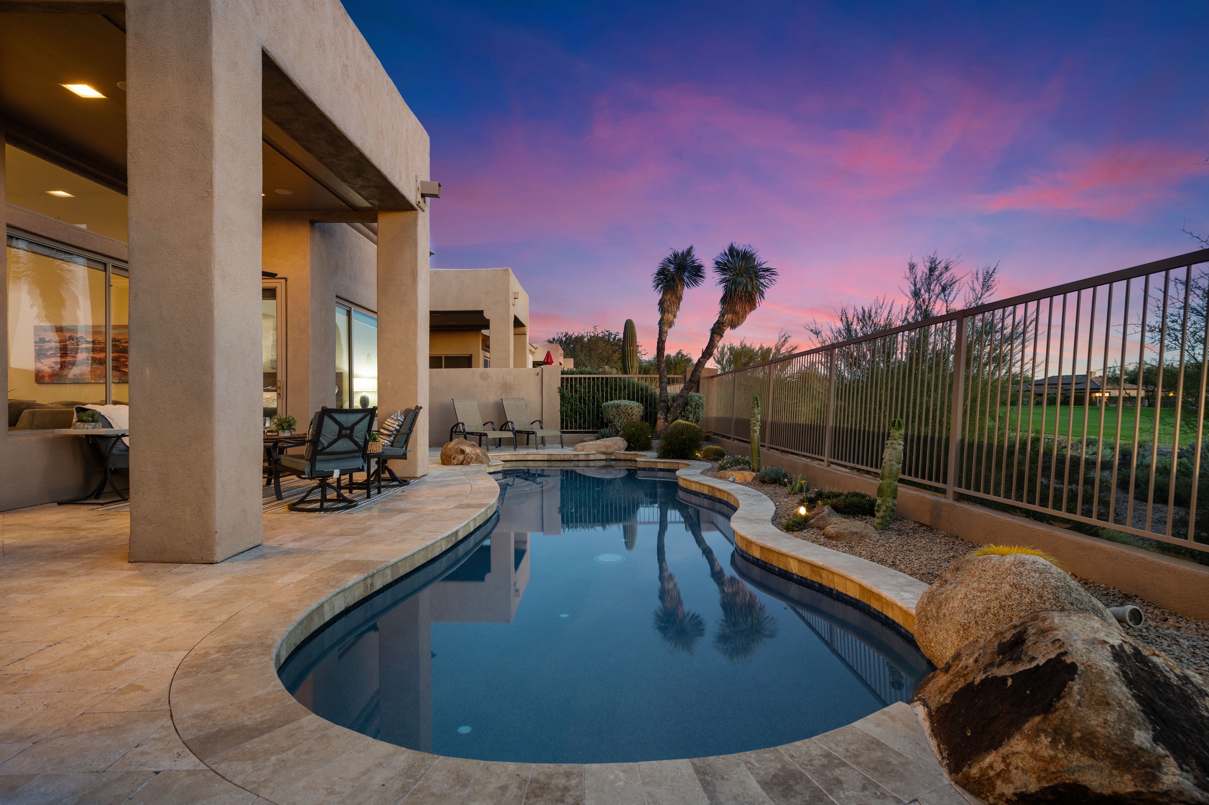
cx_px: 604
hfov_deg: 90.0
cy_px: 402
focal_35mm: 18
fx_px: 604
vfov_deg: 67.4
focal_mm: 18
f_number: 8
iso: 200
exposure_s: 1/1.67
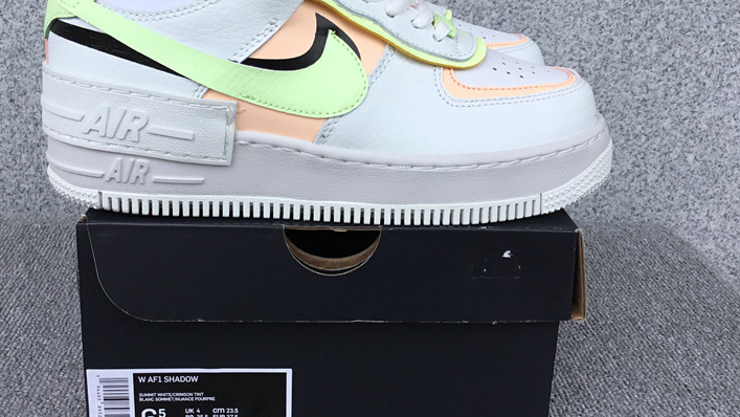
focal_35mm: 43
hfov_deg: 47.3
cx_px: 333
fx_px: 844
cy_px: 141
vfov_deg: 27.6
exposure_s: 1/445
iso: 25
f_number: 2.4
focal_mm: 3.3
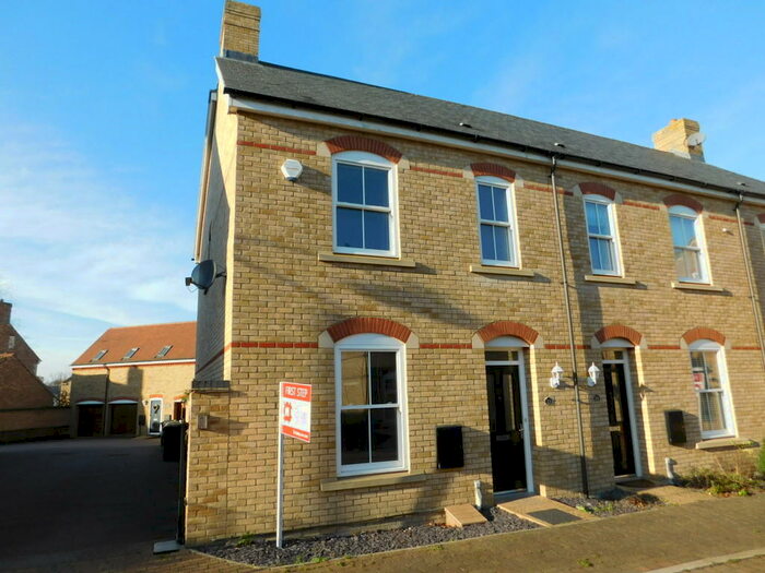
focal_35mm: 23
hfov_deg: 73.9
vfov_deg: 58.9
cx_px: 382
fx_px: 508
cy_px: 286
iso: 125
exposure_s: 1/1000
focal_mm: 4
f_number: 3
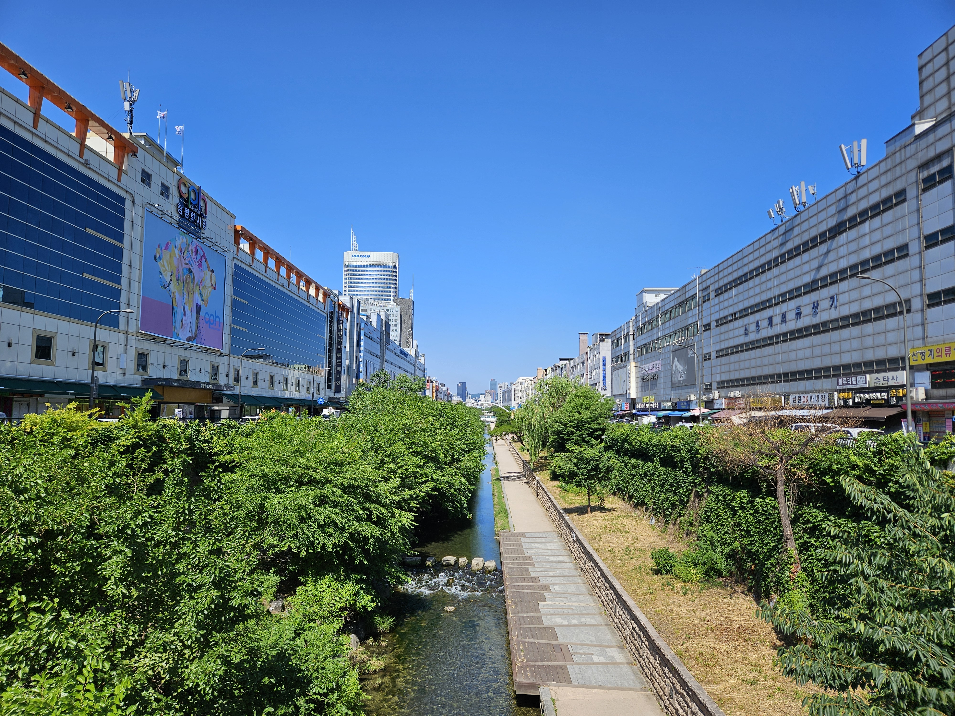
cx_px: 478
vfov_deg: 58.9
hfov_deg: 73.9
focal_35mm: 23
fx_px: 635
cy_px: 358
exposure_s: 1/2099
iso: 25
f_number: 1.8
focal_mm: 5.4
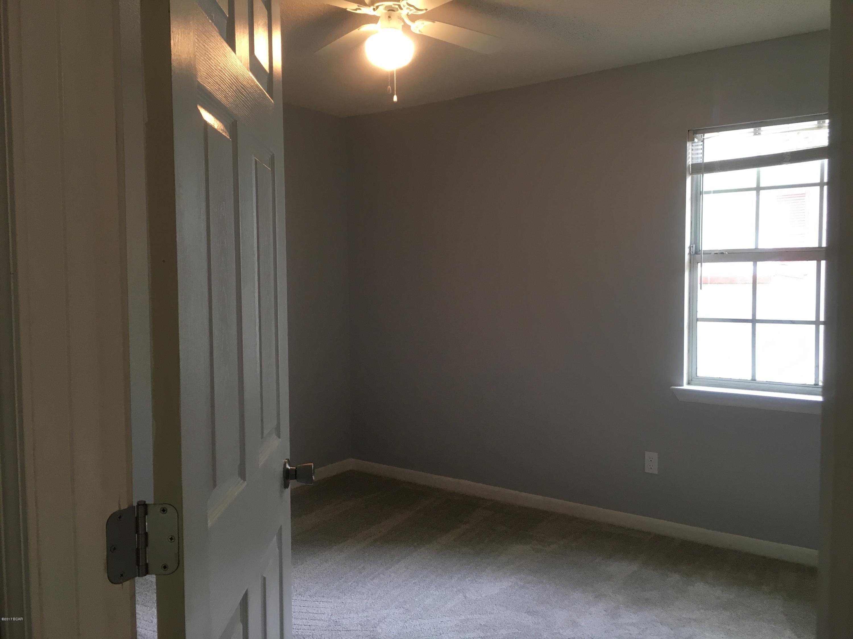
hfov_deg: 61.7
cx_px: 426
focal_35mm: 29
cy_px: 320
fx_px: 715
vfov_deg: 48.2
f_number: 2.2
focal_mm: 4.15
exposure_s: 1/30
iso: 64
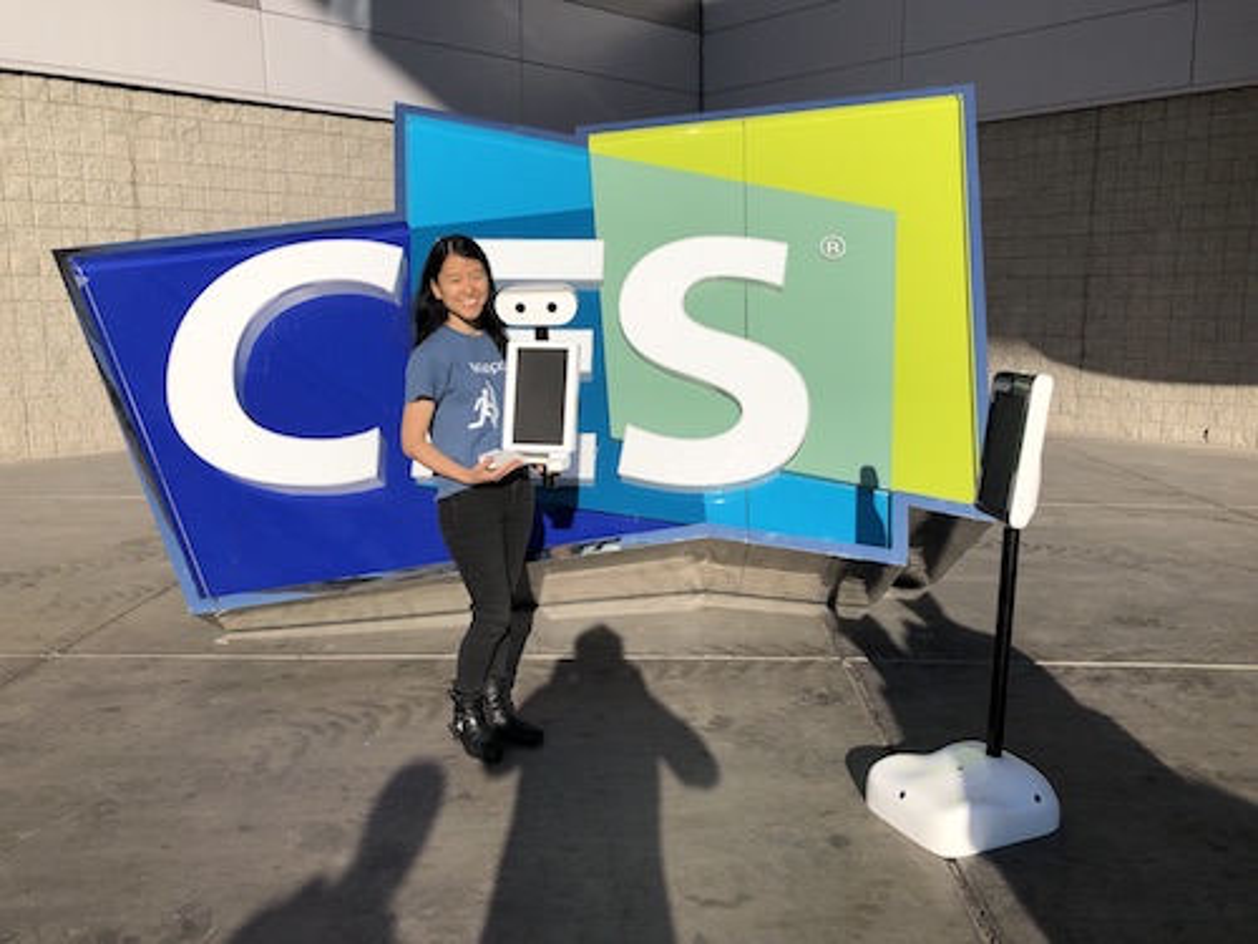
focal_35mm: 28
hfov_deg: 63.4
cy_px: 472
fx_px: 1018
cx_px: 629
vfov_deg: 49.7
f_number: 1.8
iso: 20
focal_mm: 4
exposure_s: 1/3205
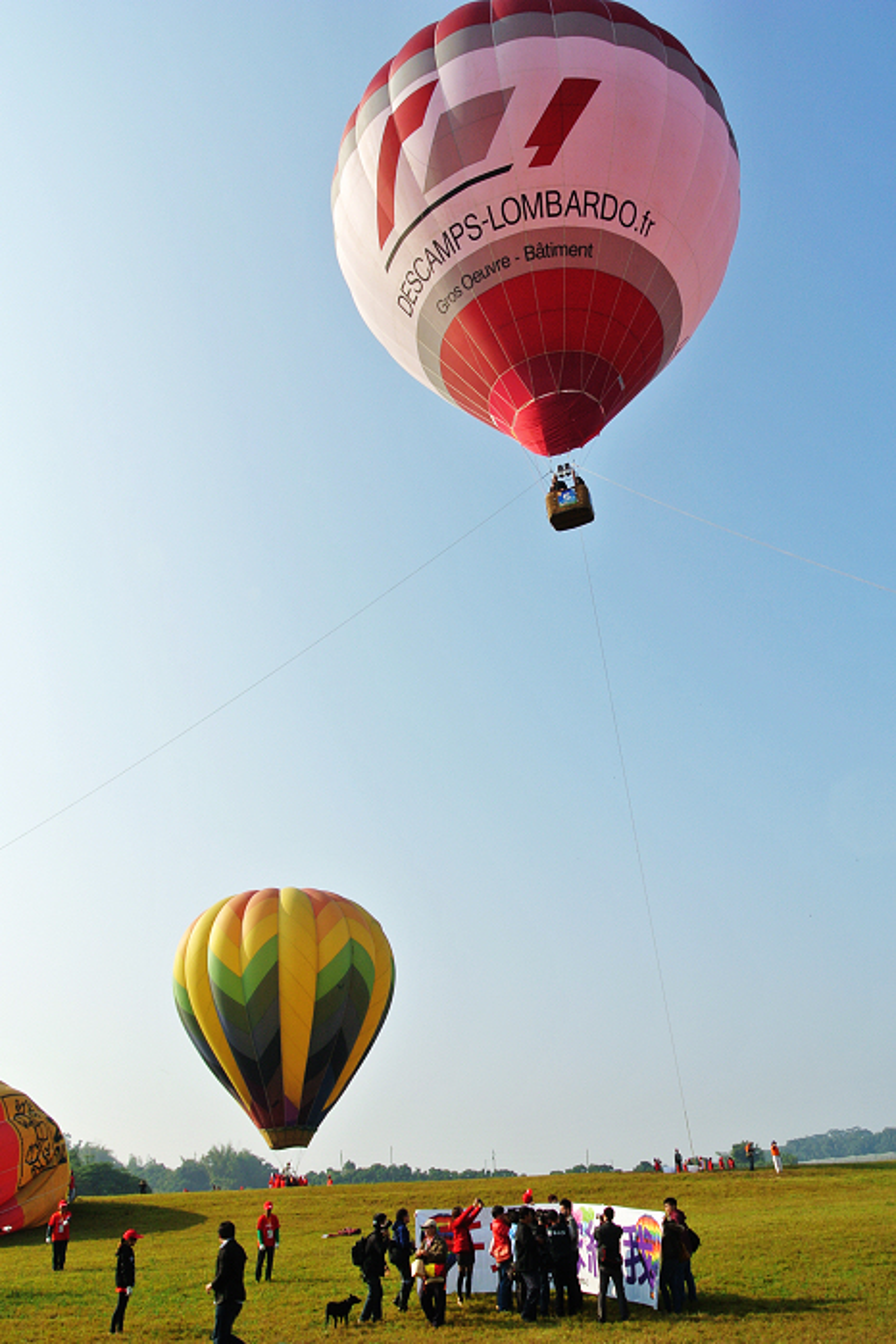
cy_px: 672
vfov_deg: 67.4
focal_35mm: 27
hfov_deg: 47.9
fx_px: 1008
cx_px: 448
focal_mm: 10
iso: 100
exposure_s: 1/60
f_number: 16
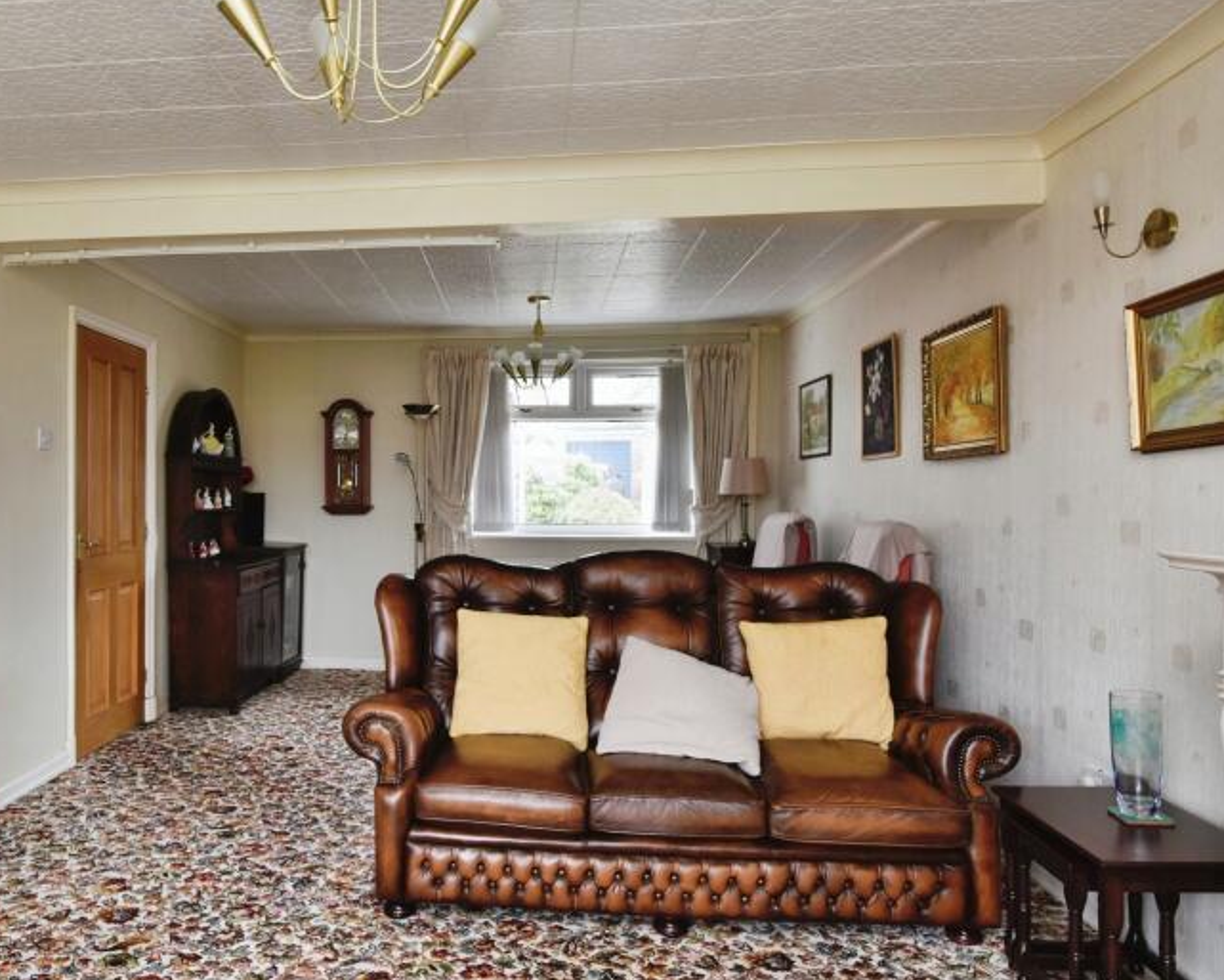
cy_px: 507
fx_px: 870
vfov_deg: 58.8
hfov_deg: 68.3
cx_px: 405
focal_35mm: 24
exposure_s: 1/15
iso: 500
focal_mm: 16
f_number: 6.3
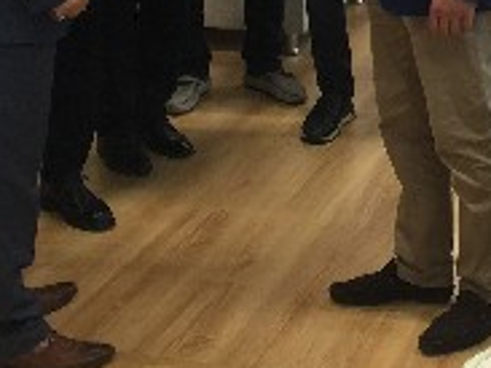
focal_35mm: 106
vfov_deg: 13.6
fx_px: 1503
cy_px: -48
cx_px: 461
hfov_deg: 18.2
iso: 50
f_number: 2.2
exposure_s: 1/33
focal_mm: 4.15
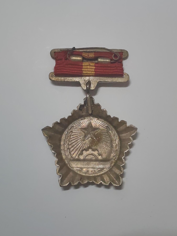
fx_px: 464
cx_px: 88
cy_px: 118
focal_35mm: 68
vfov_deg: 28.6
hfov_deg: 21.6
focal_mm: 5.52
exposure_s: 1/50
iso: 800
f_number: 1.95
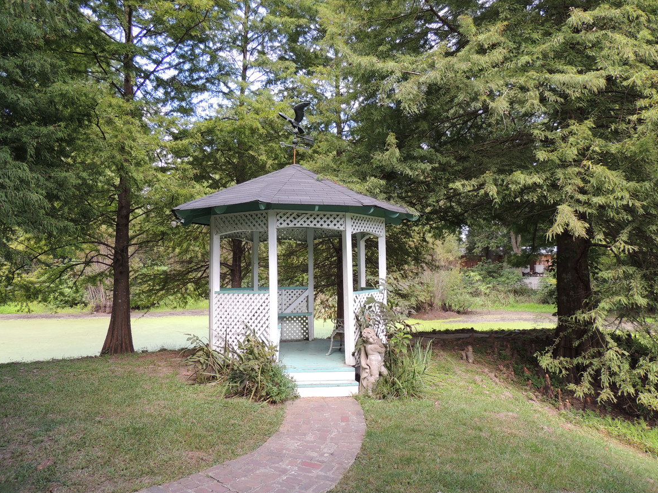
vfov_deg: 53.0
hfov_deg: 67.3
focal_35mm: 26
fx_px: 494
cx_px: 317
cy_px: 231
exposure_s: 1/100
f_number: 3
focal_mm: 4.3
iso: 100
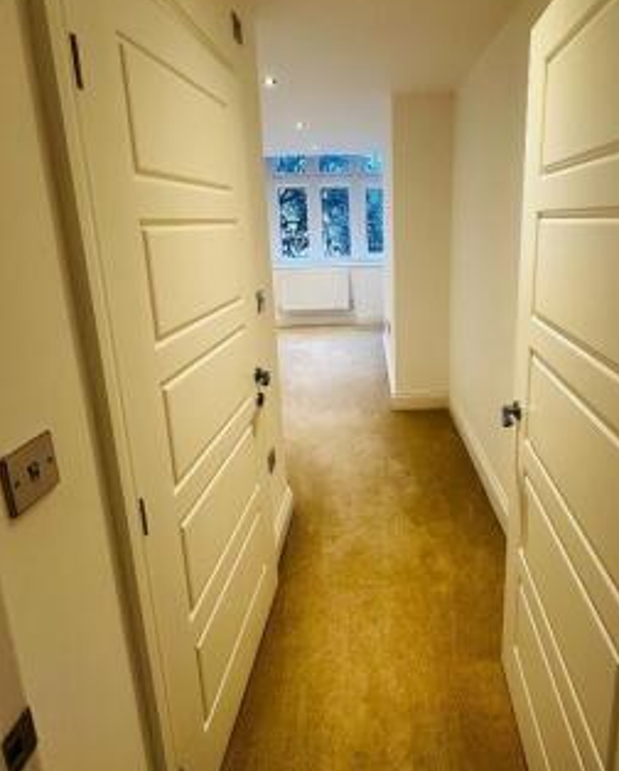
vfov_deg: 82.1
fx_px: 434
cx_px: 381
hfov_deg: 70.0
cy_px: 306
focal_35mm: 19
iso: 200
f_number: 2.2
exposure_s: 1/100
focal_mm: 2.22
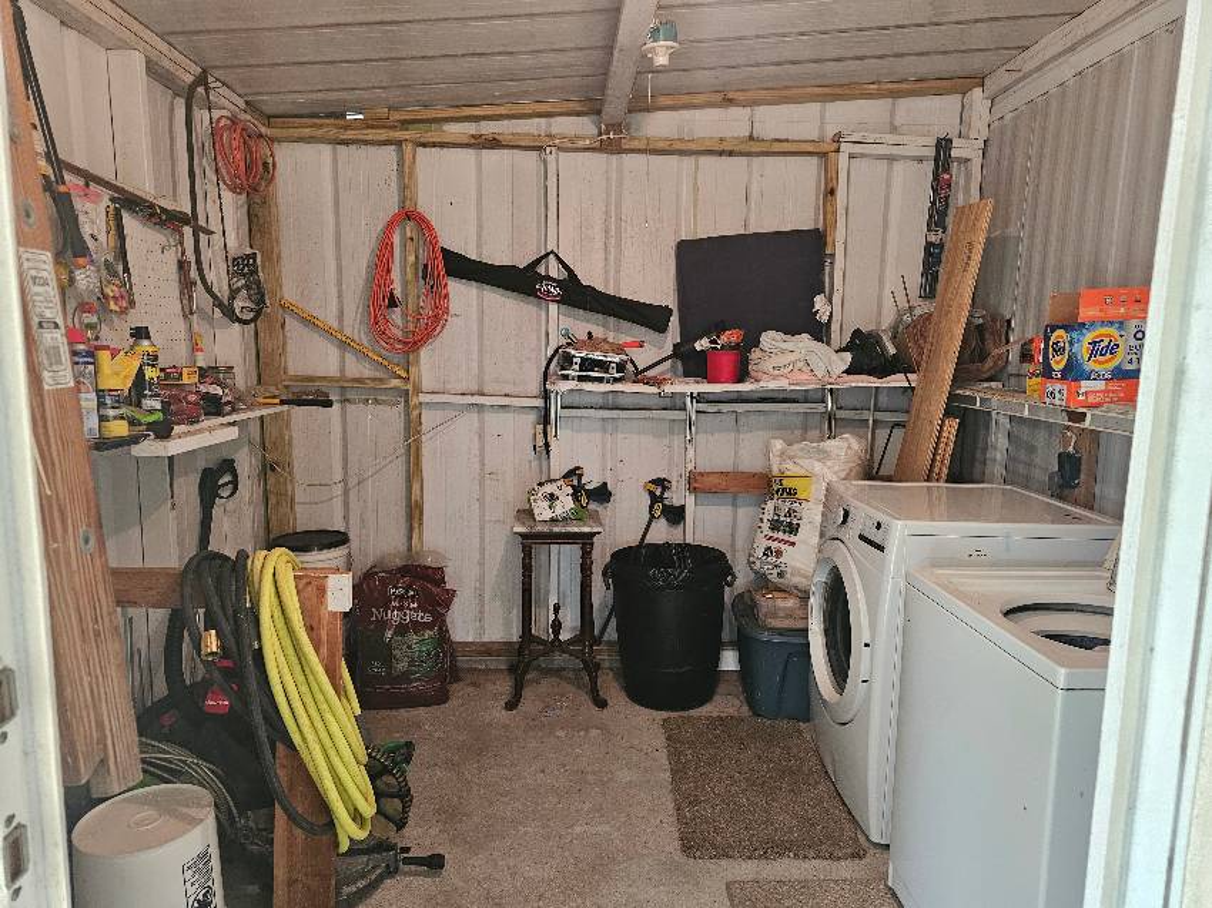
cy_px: 454
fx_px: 805
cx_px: 606
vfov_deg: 58.9
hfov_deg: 73.9
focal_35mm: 23
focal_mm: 6.3
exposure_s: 1/120
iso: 640
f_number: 1.7
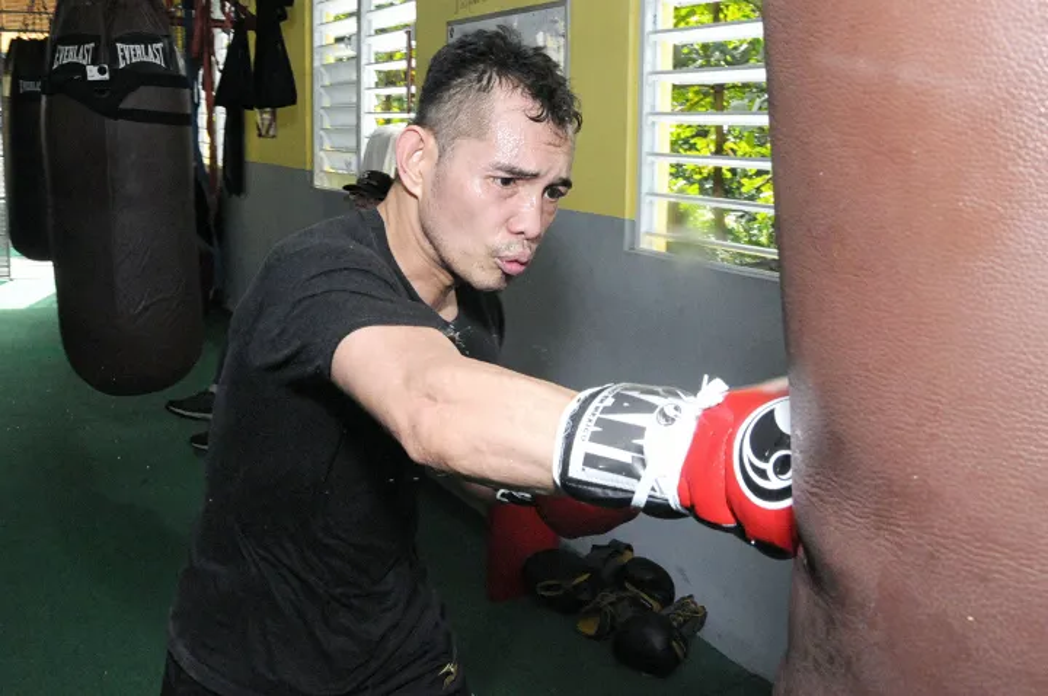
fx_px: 785
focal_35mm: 27
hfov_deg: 67.5
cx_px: 524
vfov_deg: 47.8
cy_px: 348
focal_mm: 18
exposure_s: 1/250
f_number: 10
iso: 2000
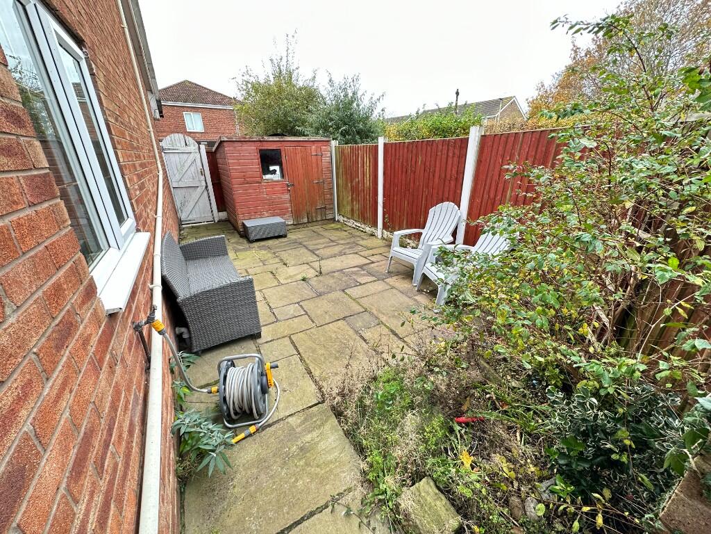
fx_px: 288
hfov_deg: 102.1
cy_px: 267
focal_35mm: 14
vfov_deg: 85.7
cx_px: 356
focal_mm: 2.22
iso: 80
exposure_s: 1/99
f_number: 2.2
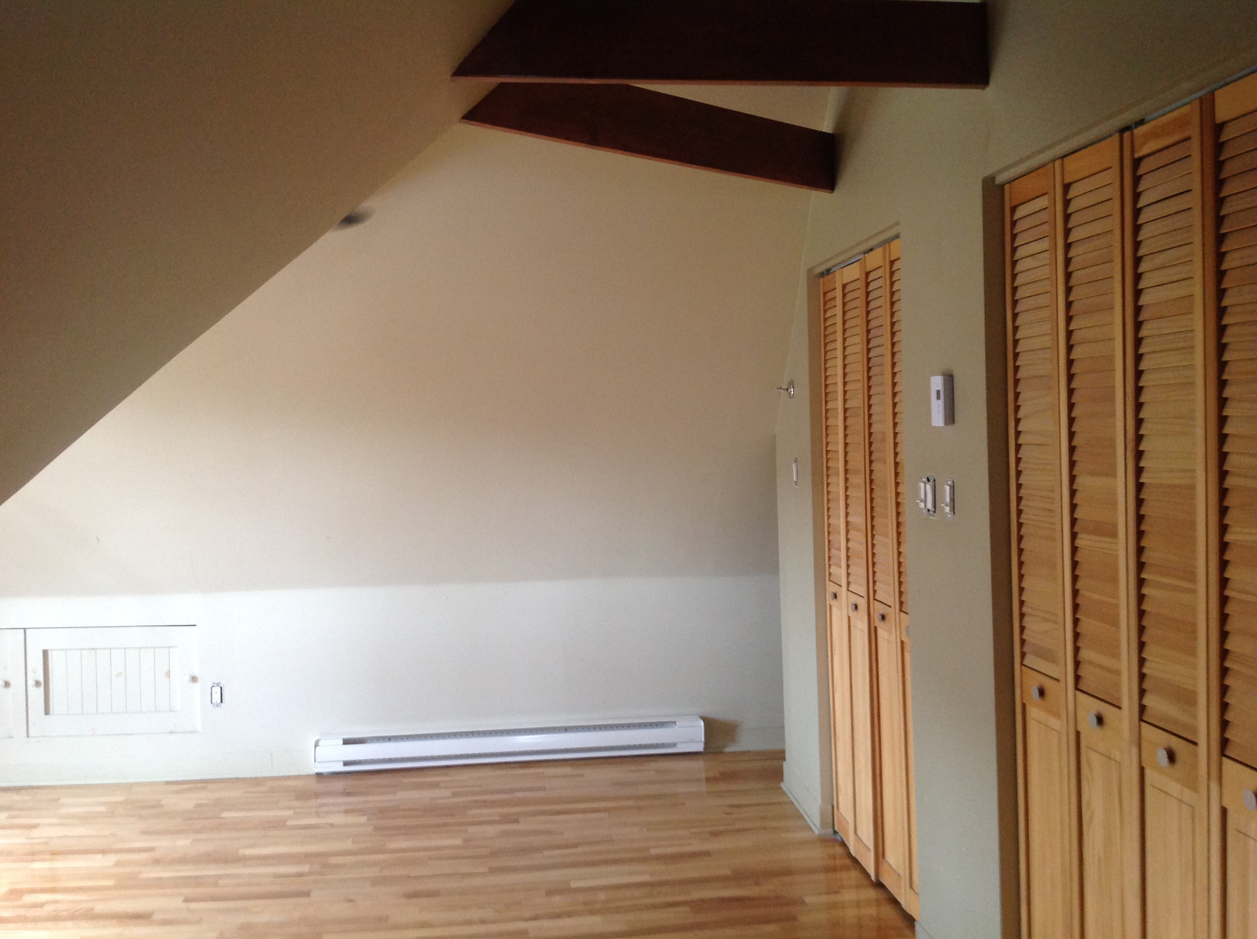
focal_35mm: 35
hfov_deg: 52.7
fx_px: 1269
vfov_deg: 40.6
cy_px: 470
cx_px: 628
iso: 125
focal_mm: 4.28
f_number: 2.4
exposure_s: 1/15
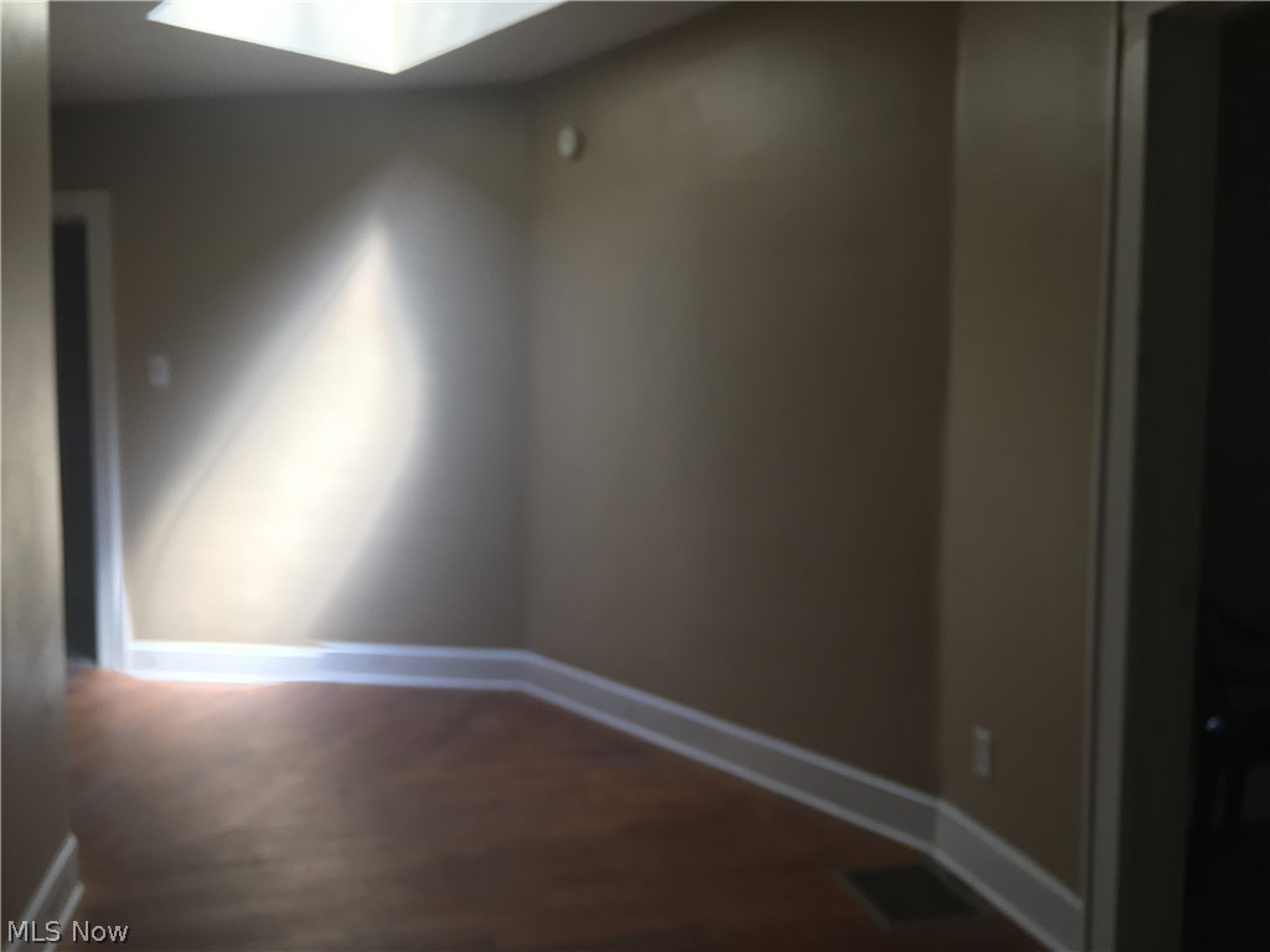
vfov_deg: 48.2
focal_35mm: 29
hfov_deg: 61.7
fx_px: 1064
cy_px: 476
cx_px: 635
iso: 40
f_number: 2.2
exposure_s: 1/120
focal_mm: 4.15
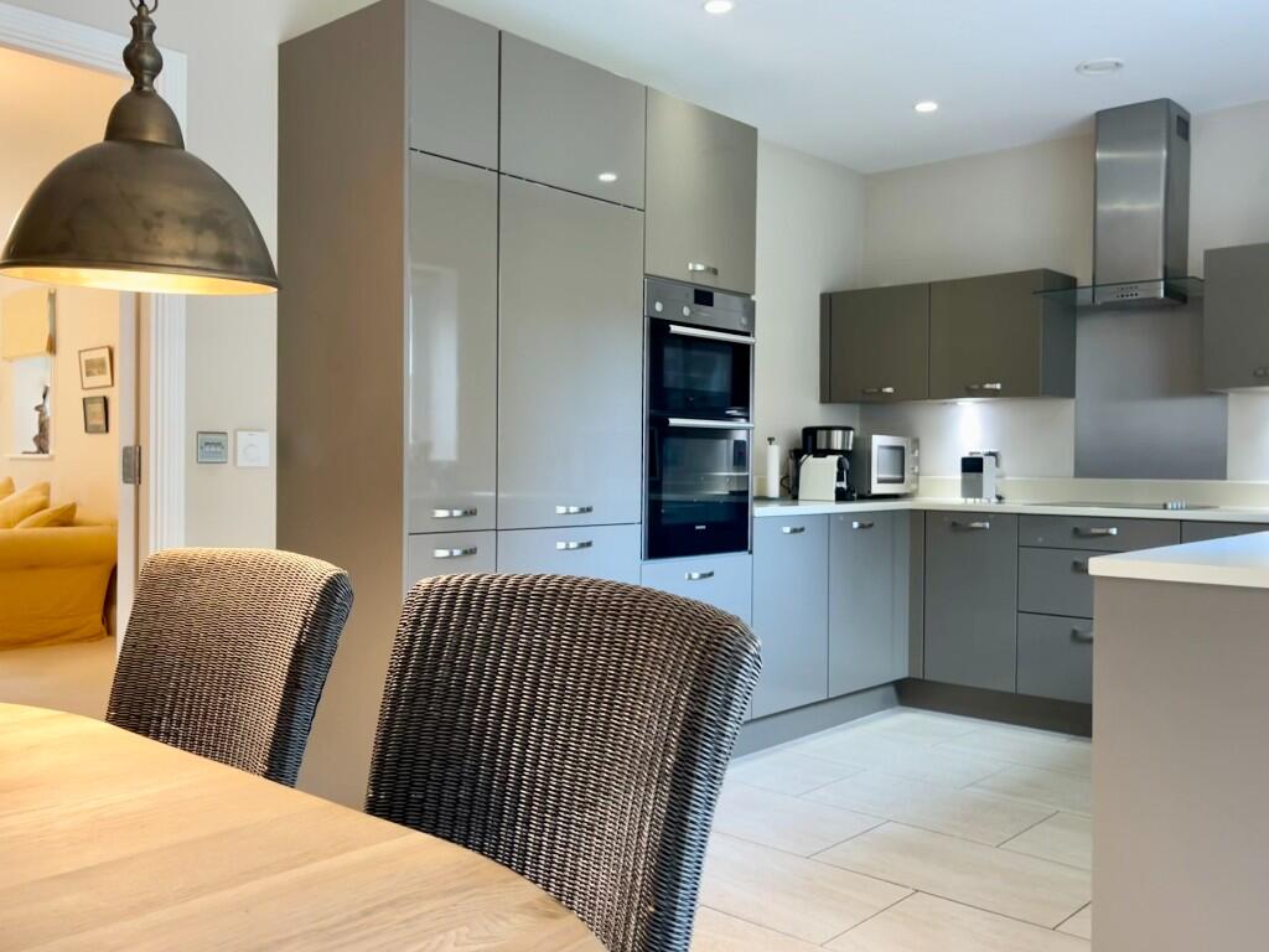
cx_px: 634
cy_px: 476
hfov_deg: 67.3
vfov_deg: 53.1
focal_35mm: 26
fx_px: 953
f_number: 1.6
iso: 200
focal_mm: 5.1
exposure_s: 1/50
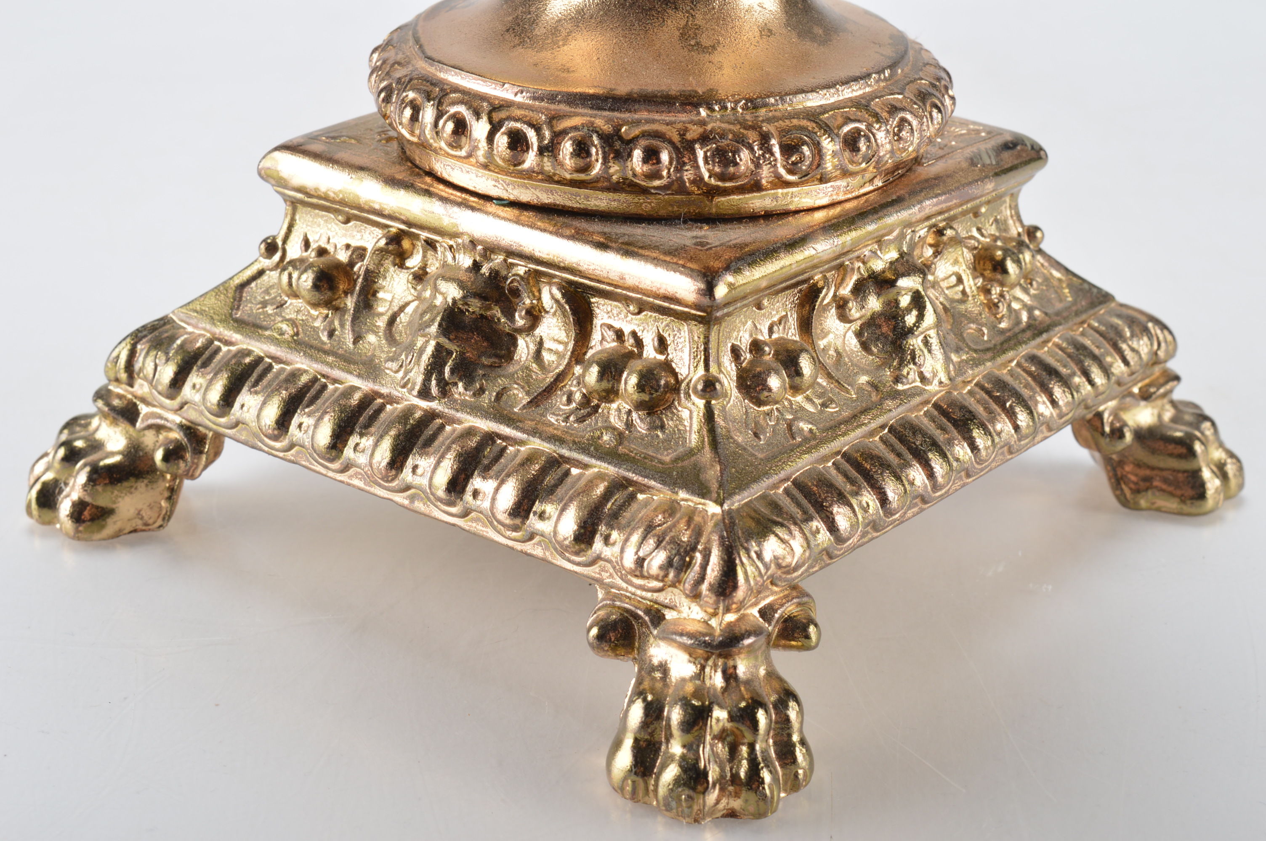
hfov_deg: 28.1
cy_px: 420
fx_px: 2530
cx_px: 633
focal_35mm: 72
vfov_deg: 18.9
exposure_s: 1/160
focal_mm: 48
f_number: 16
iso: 100
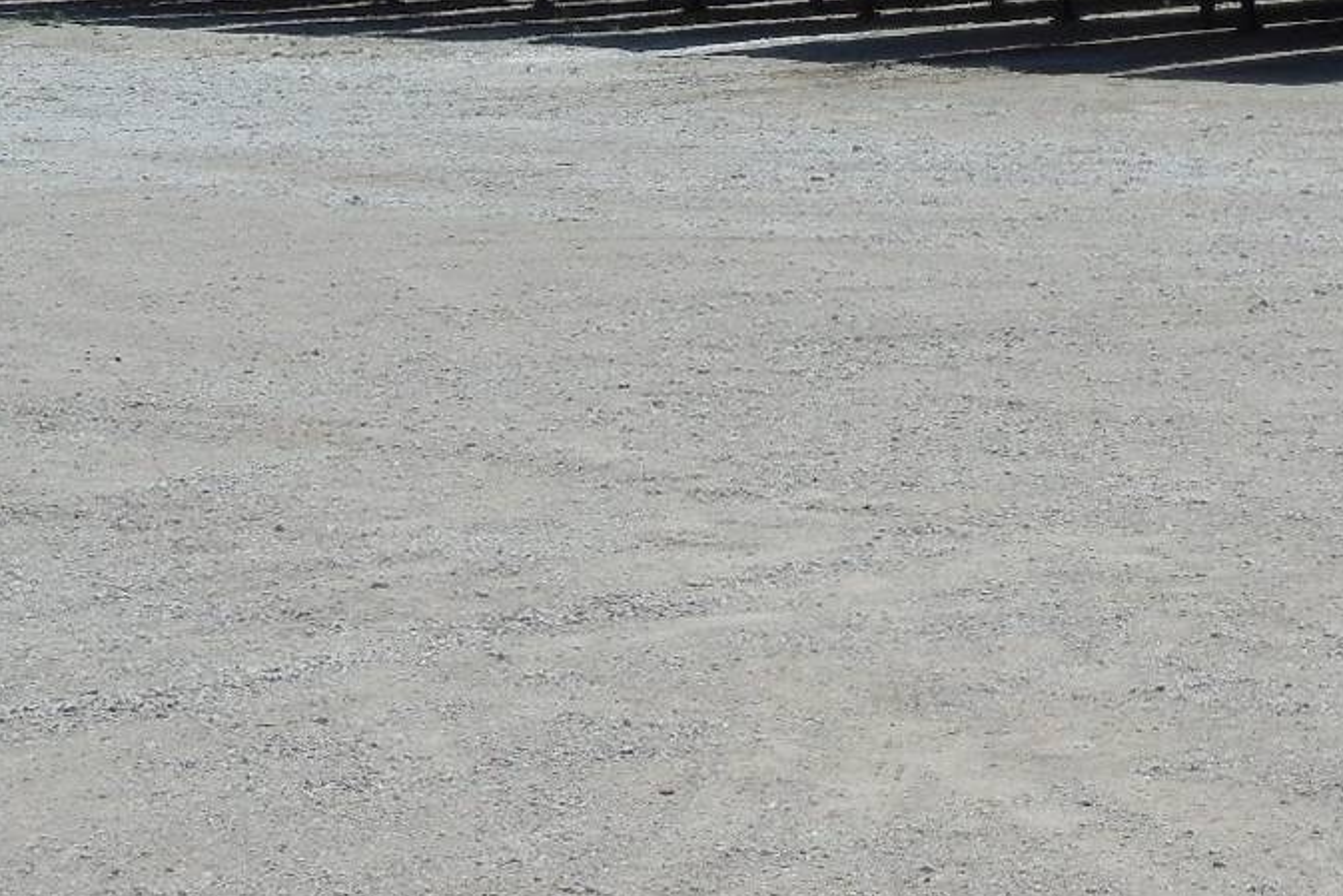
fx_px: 4888
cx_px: 1159
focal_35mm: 131
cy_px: -194
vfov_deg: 10.3
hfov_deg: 15.5
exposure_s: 1/2000
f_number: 4
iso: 125
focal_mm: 9.4
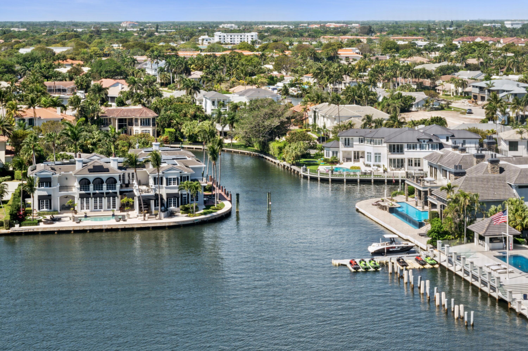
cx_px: 264
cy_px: 176
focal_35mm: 62
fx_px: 909
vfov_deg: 21.9
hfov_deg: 32.4
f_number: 11
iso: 100
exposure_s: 1/80
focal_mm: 62
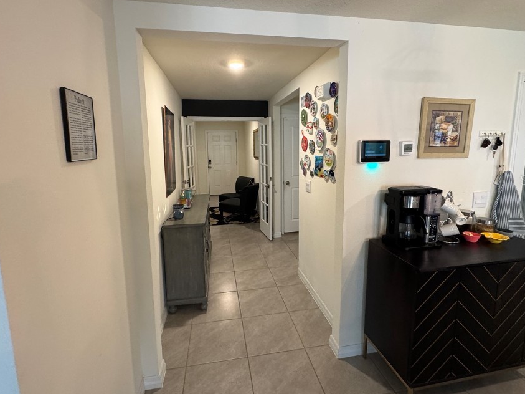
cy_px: 180
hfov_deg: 91.0
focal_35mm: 17
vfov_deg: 74.6
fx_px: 258
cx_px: 260
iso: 250
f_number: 2.2
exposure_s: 1/60
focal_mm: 2.22
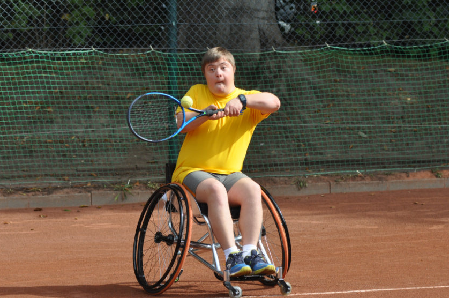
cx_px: 218
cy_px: 165
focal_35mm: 179
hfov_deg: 11.5
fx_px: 2229
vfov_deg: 7.6
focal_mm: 100
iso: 500
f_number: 5.6
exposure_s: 1/1250
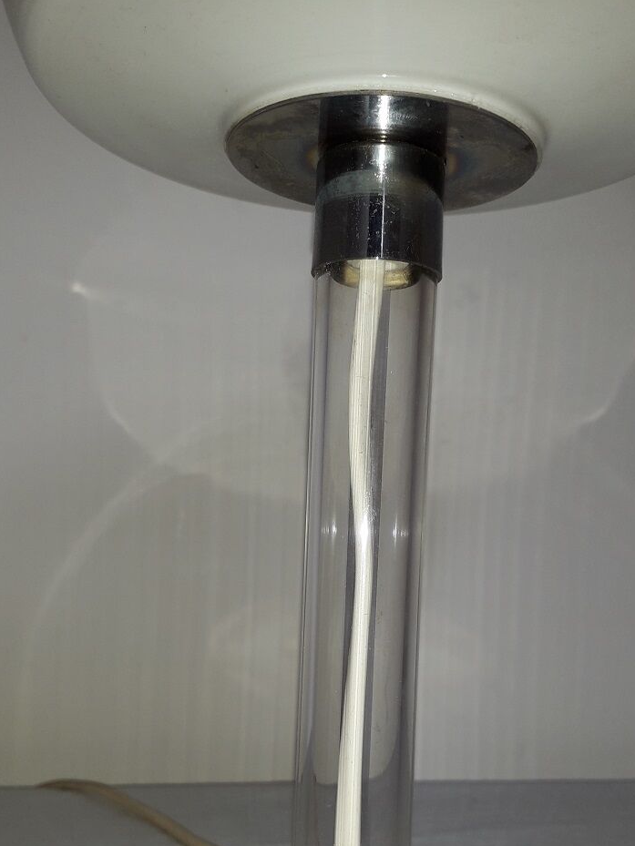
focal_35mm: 36
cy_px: 561
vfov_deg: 50.5
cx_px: 333
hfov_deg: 39.7
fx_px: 880
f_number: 1.9
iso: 40
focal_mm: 3.6
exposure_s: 1/200
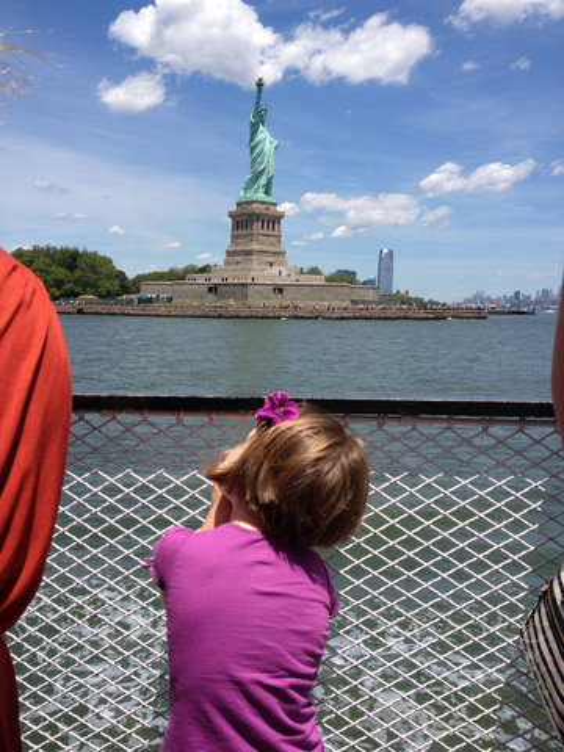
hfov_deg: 40.7
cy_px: 376
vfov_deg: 52.6
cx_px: 282
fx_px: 760
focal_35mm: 35
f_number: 2.4
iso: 64
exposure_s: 1/1905
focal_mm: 4.28
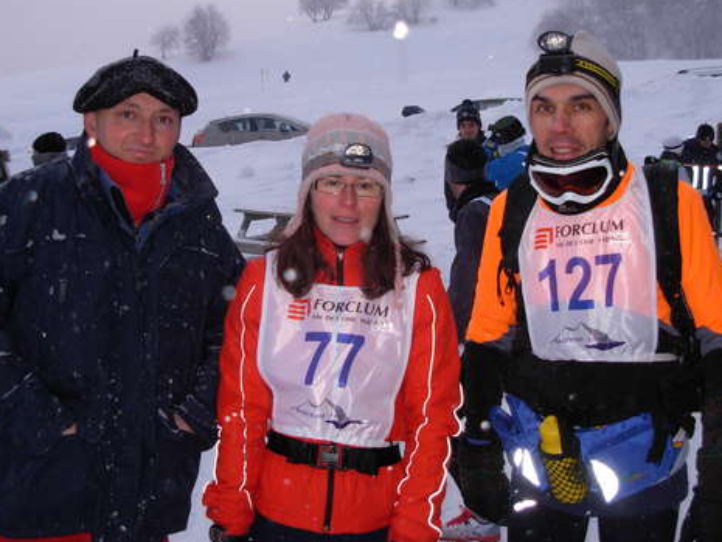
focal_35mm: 49
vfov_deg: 29.5
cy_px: 194
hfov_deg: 38.9
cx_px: 352
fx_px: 1022
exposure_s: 1/117
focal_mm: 6.3
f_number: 2.9
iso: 79
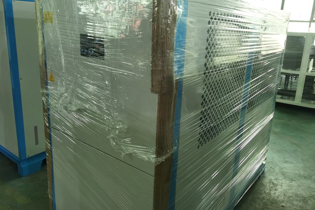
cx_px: 160
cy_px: 95
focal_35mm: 29
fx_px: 254
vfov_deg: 44.9
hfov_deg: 63.7
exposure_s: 1/50
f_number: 1.9
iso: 320
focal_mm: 6.71
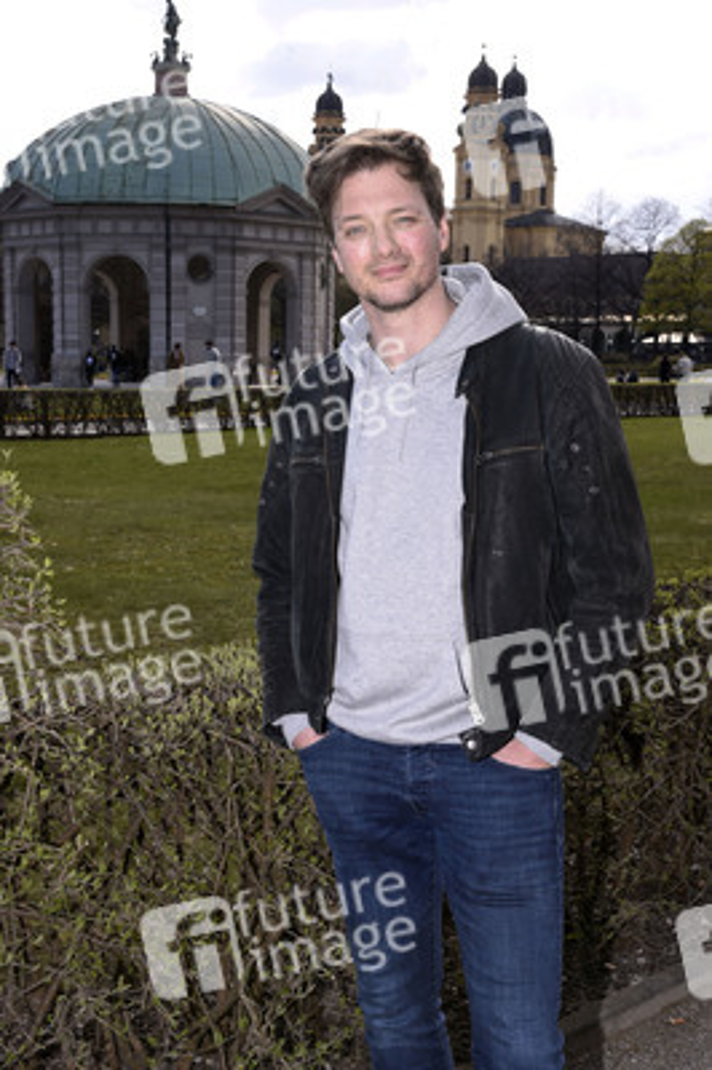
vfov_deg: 44.5
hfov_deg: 30.5
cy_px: 535
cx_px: 356
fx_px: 1307
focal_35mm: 44
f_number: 11
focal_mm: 44
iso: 400
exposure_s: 1/160
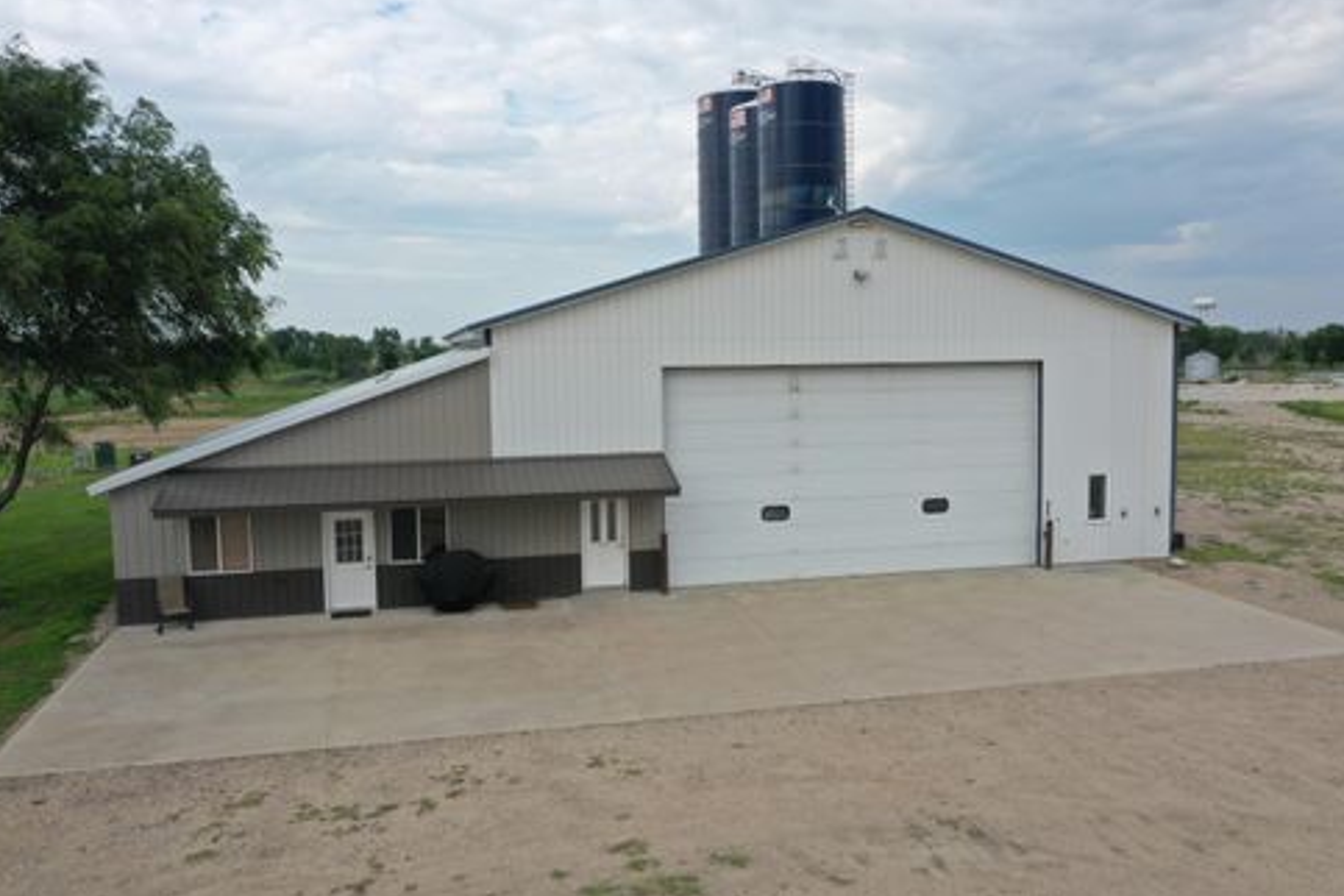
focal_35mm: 29
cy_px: 441
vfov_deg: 45.0
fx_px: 1083
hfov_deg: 63.7
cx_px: 671
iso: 100
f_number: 7.1
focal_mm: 10.26
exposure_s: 1/160
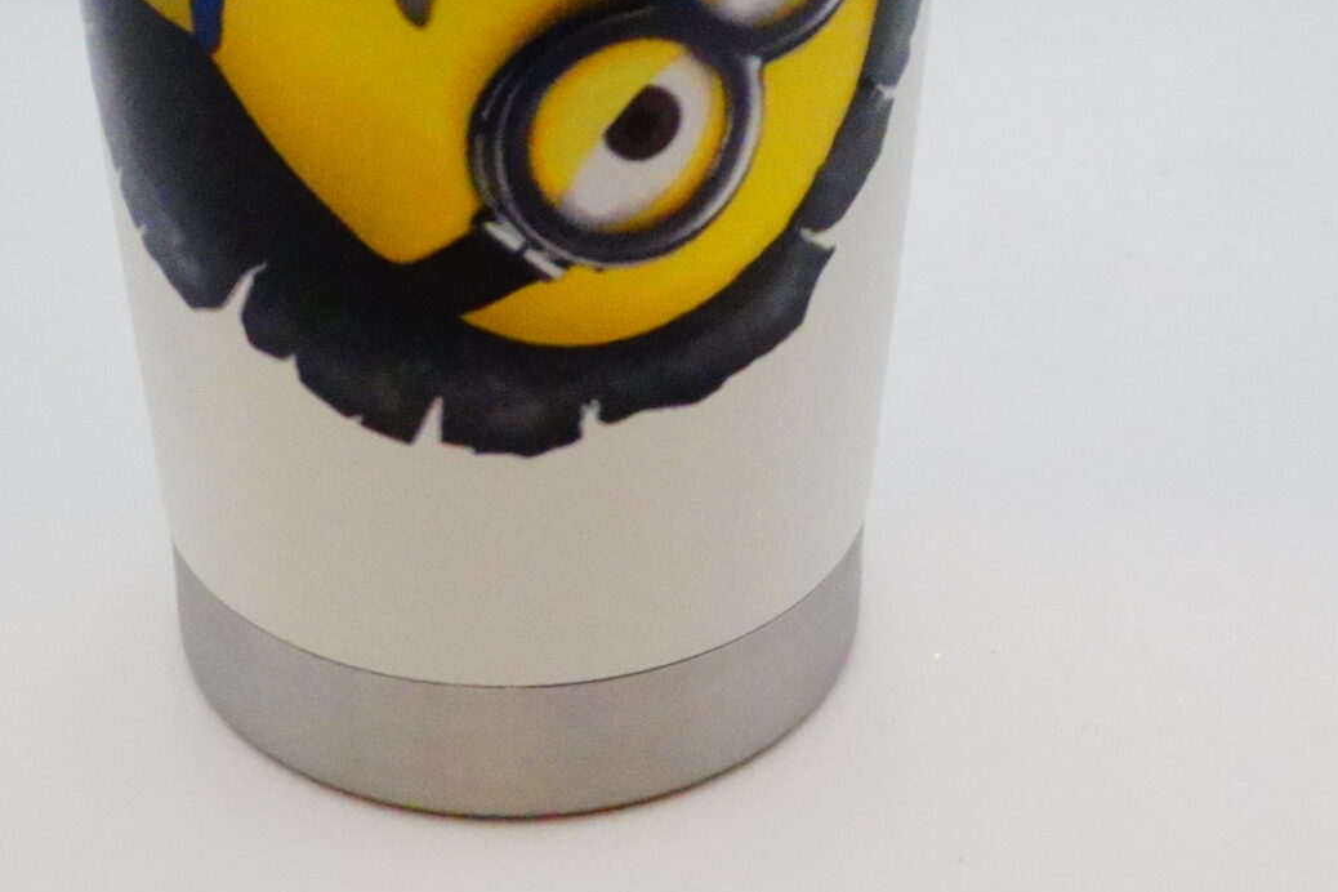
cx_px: 588
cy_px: -123
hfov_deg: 27.3
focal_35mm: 74
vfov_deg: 17.7
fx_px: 2750
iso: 3200
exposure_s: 1/20
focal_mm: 11.18
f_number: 11
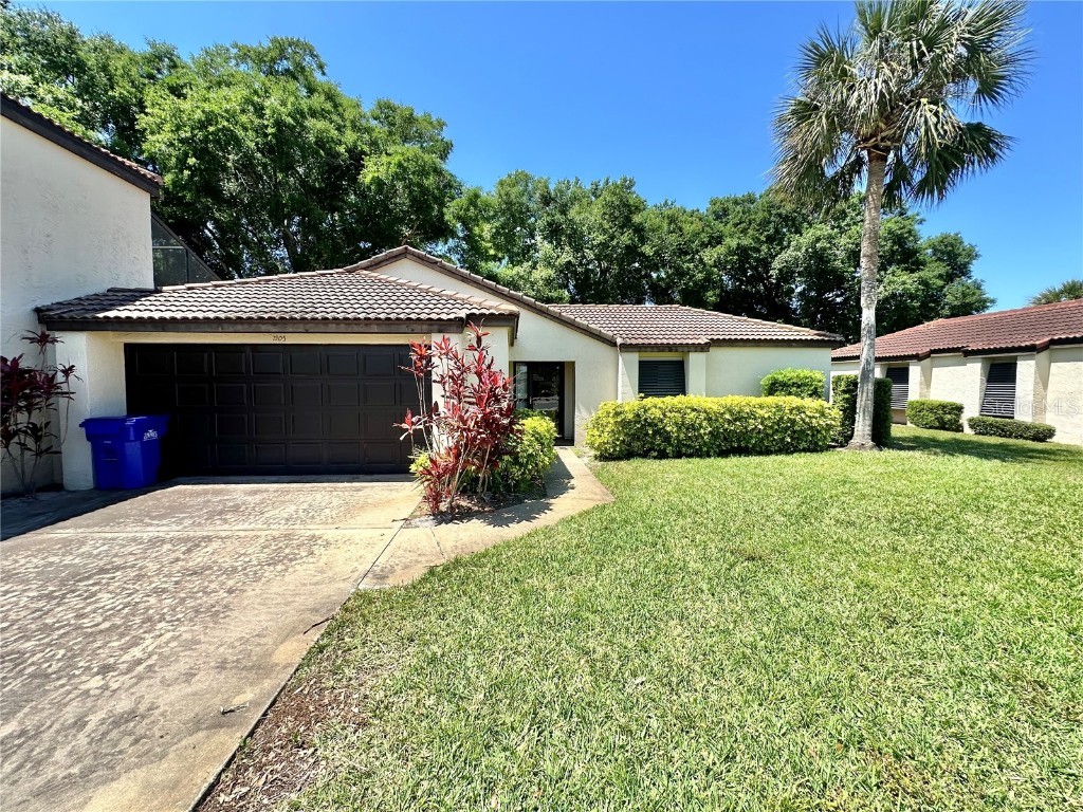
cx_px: 542
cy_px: 406
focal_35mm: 14
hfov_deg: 102.1
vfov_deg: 85.7
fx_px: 438
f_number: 2.2
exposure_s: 1/1082
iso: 40
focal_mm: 2.22
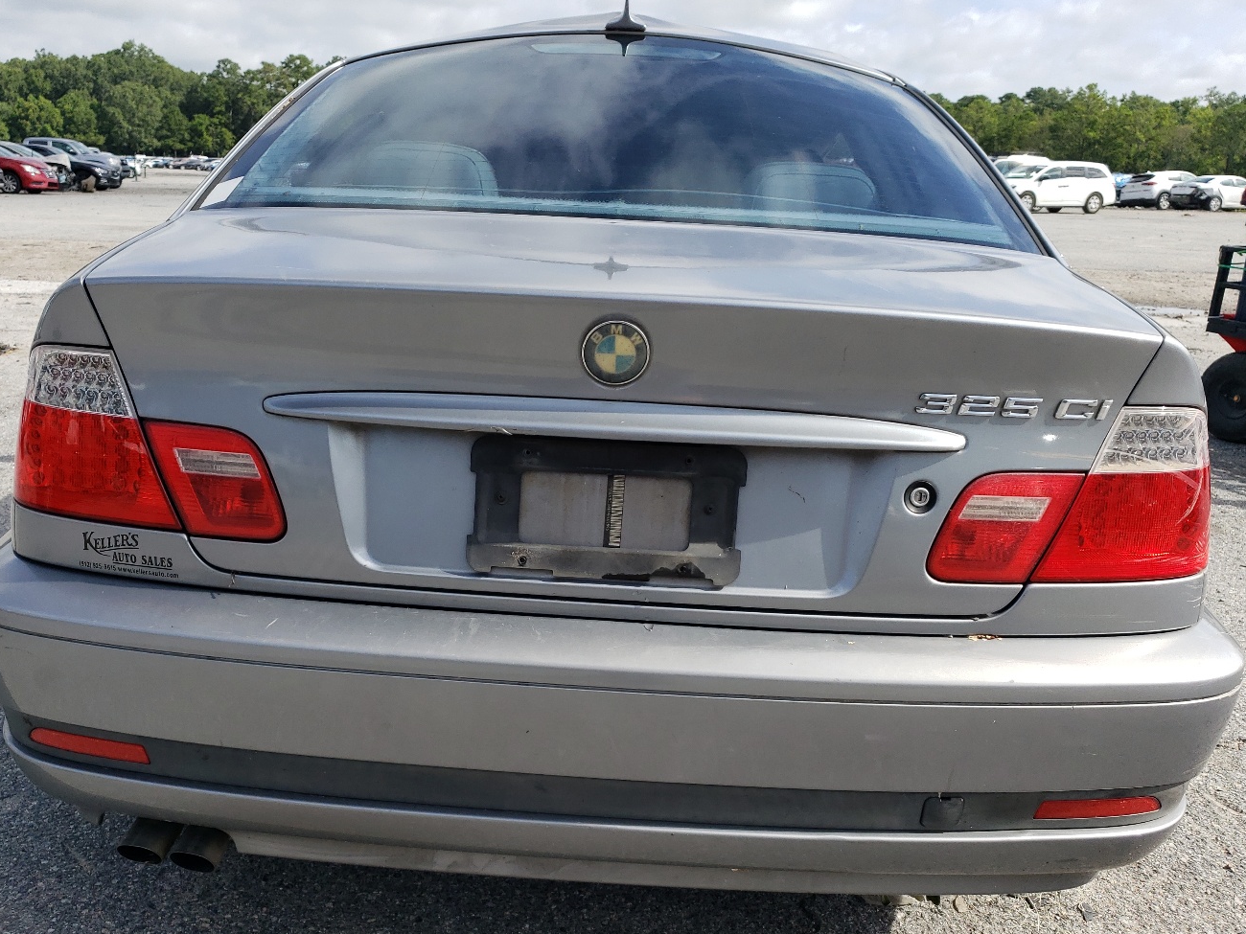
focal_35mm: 32
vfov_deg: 44.1
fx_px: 1152
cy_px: 521
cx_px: 595
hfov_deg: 56.8
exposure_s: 1/2500
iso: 50
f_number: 1.5
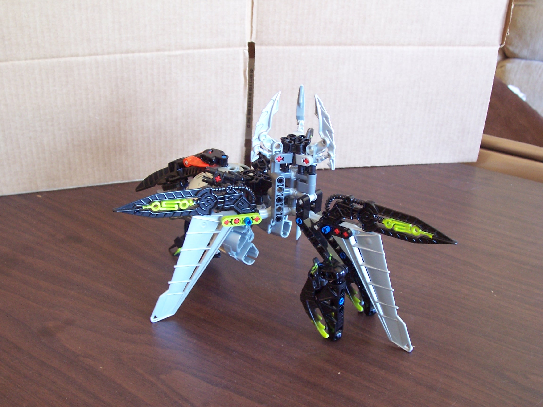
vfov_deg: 34.3
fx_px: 659
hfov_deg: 44.8
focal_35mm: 42
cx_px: 272
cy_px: 204
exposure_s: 1/8
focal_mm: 7
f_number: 3
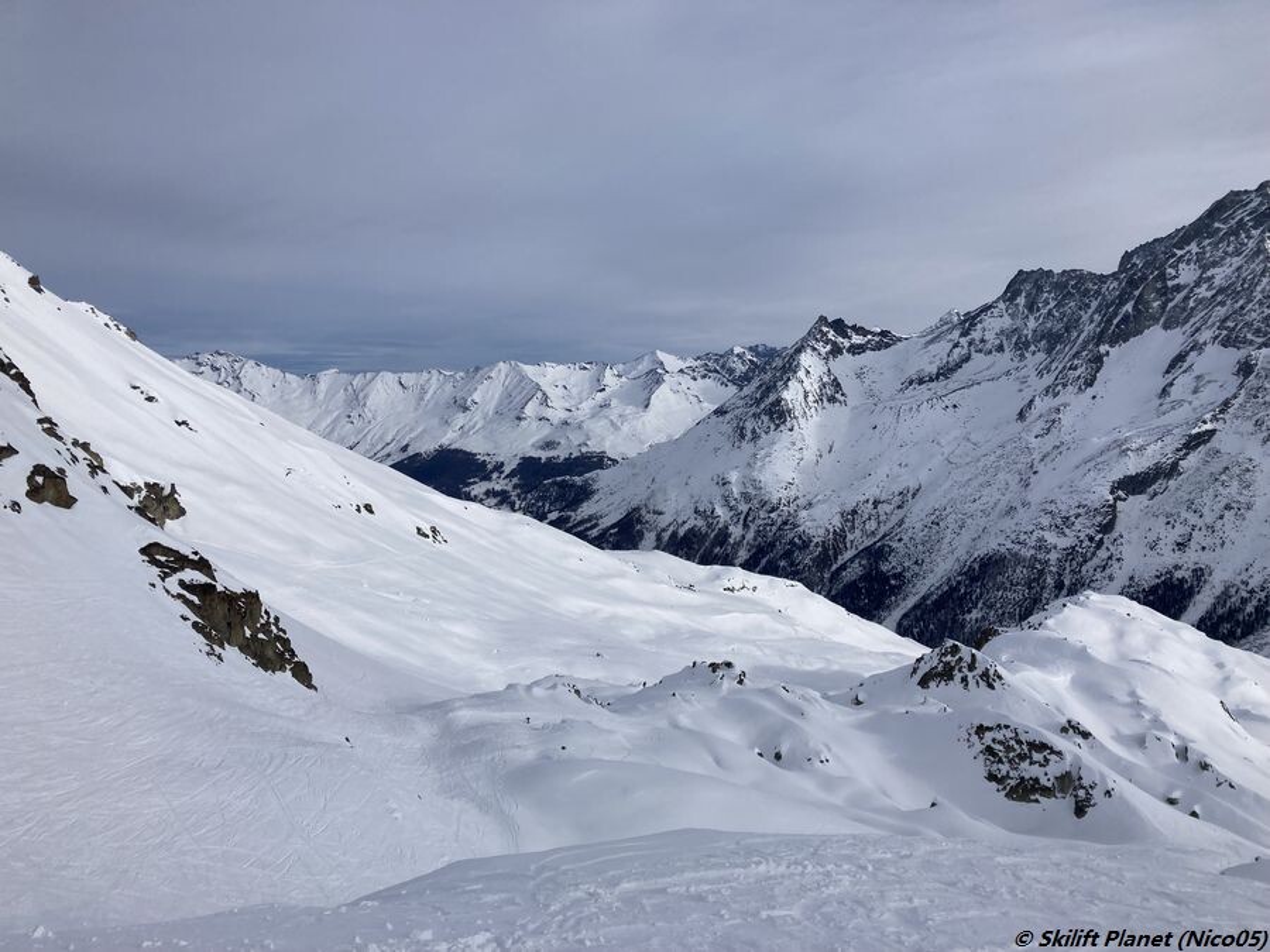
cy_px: 476
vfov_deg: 49.7
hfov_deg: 63.4
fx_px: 1027
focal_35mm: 28
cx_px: 635
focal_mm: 3.99
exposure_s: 1/5348
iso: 25
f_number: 1.8
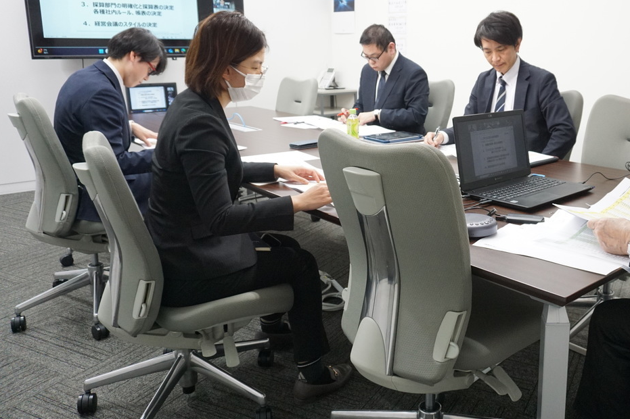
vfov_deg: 39.8
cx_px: 424
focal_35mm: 33
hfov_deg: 55.9
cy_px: 170
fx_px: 577
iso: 1000
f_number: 3.5
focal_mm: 16
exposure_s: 1/160
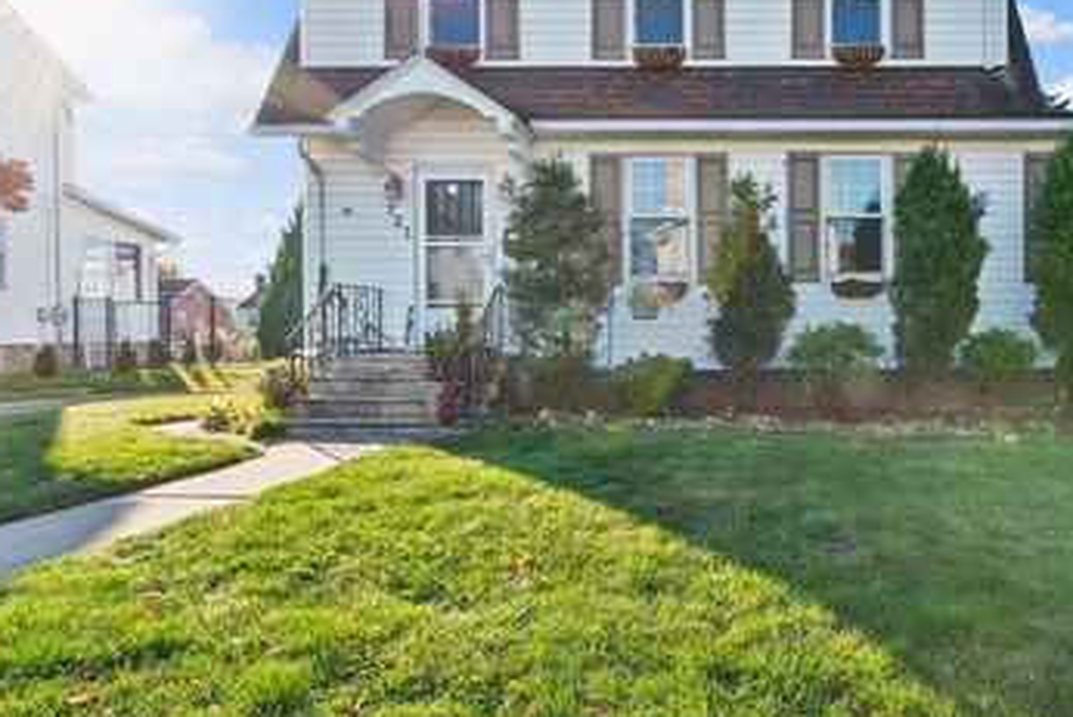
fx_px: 775
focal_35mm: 26
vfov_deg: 49.5
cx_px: 738
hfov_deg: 67.0
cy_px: 329
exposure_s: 1/13
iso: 50
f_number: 11
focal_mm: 18
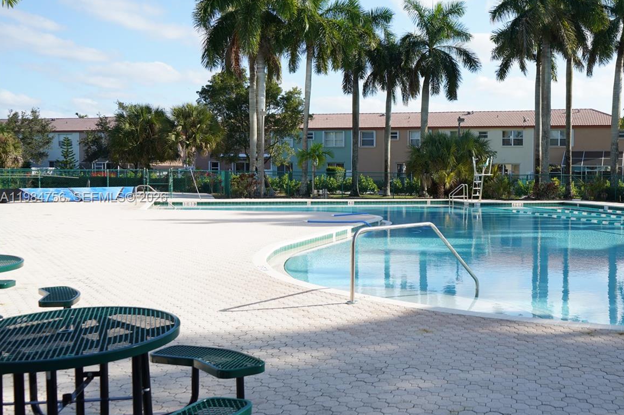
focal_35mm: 39
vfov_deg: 34.2
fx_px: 676
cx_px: 432
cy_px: 198
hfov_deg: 48.5
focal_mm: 28
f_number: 5.6
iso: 100
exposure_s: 1/250
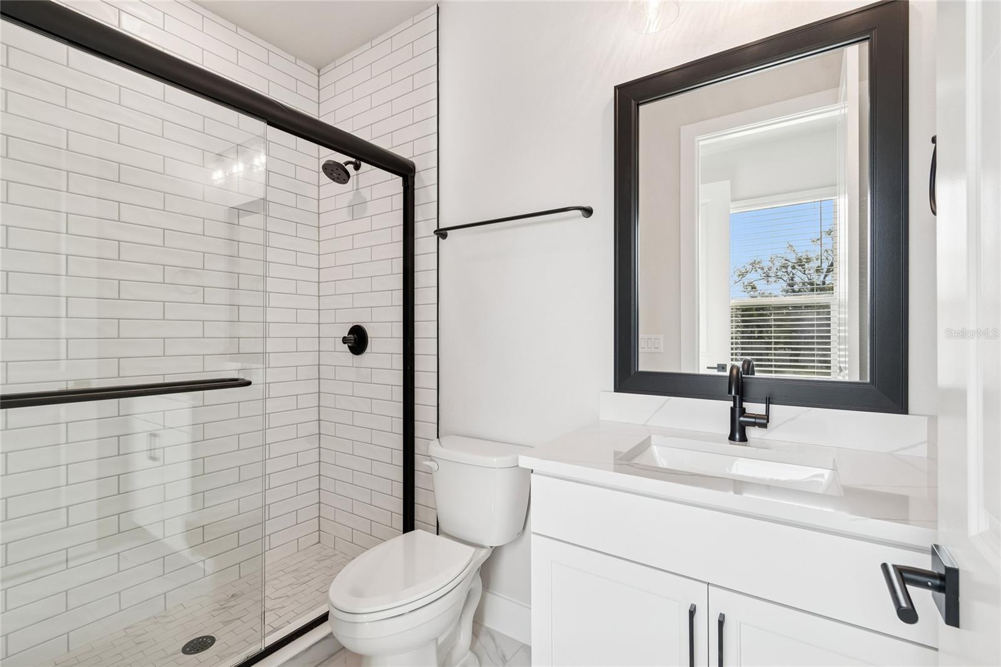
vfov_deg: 77.3
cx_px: 500
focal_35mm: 15
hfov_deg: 100.4
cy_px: 334
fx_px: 417
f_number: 7.1
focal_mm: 10
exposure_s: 1/10
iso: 100
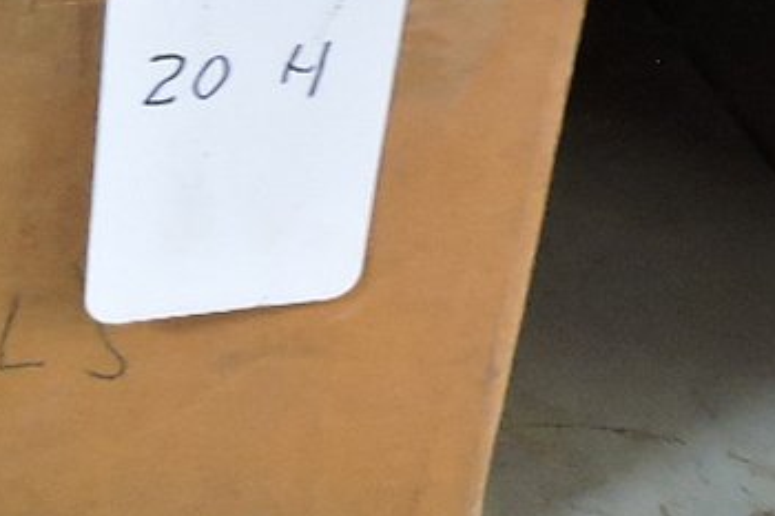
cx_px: -110
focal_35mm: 108
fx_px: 2324
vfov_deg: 12.5
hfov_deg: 18.1
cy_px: 517
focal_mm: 4.3
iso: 560
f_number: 3
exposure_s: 1/8
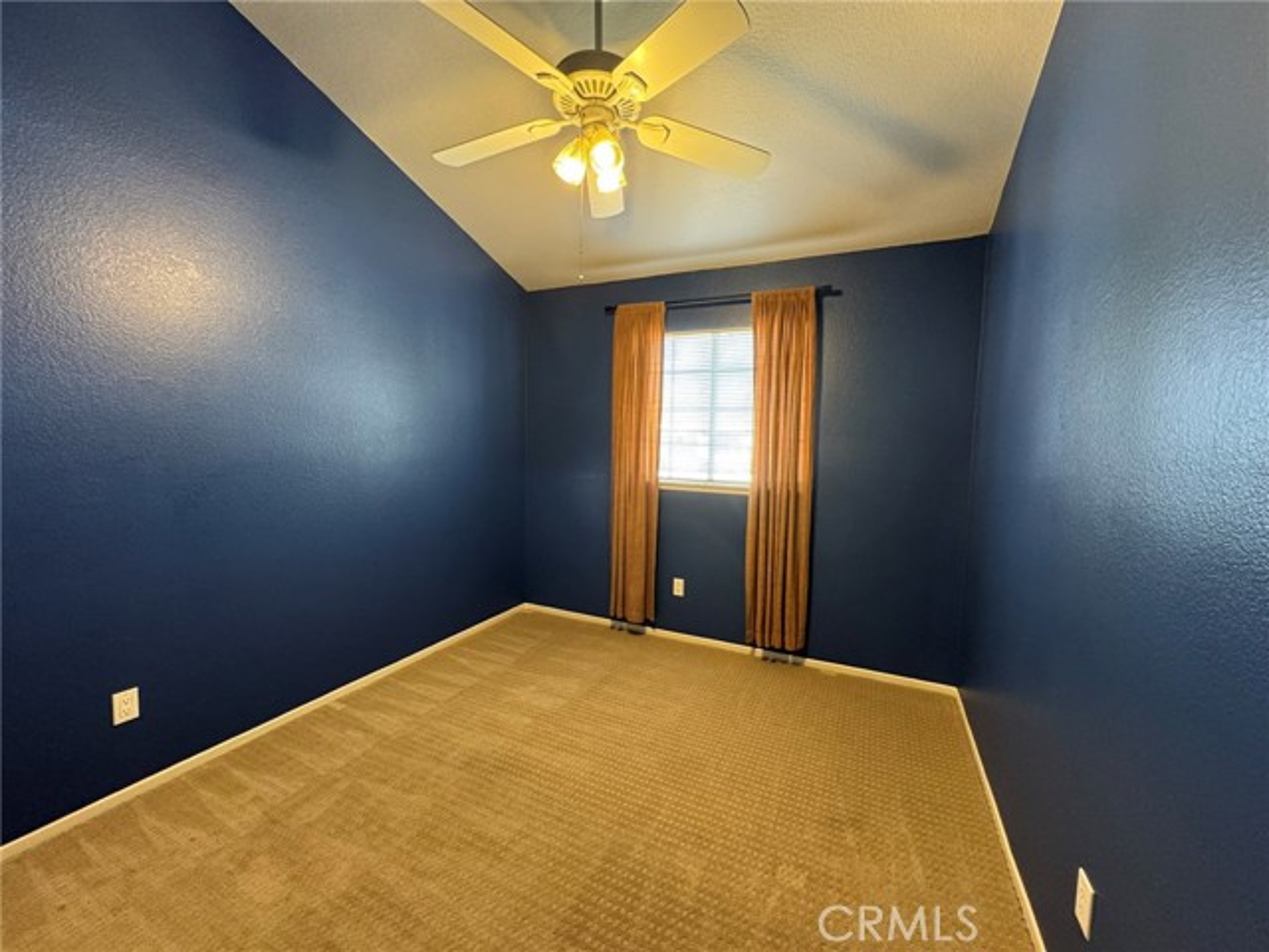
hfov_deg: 102.1
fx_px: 513
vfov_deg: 85.7
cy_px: 476
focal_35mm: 14
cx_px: 634
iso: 500
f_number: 2.2
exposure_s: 1/60
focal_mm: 2.22
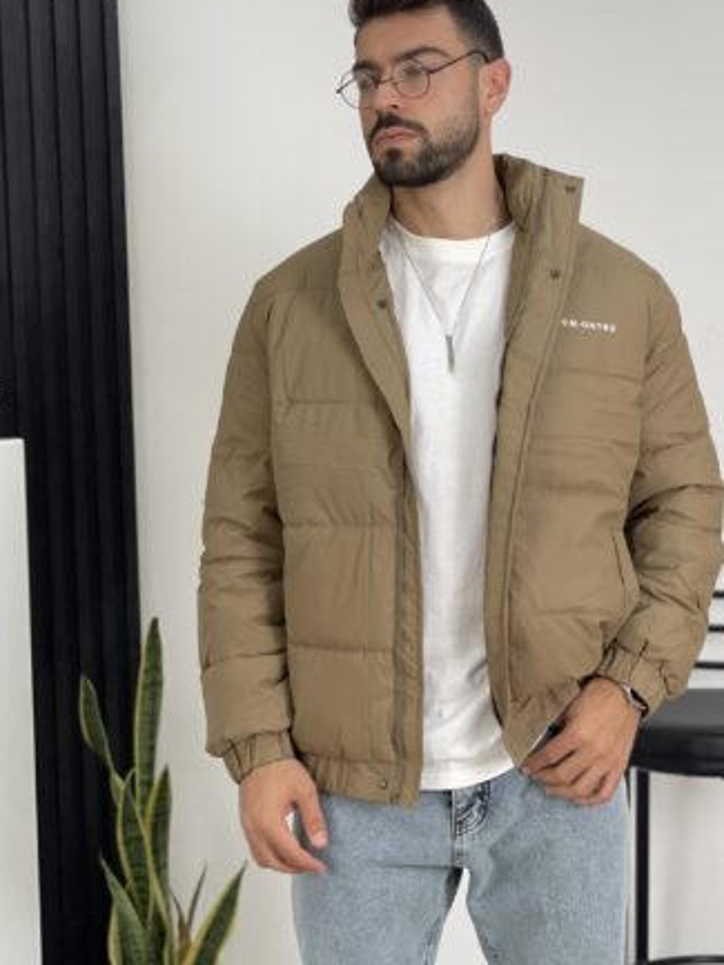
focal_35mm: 72
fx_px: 2007
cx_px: 405
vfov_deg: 27.0
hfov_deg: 20.4
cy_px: 421
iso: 32
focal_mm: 6
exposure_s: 1/122
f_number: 2
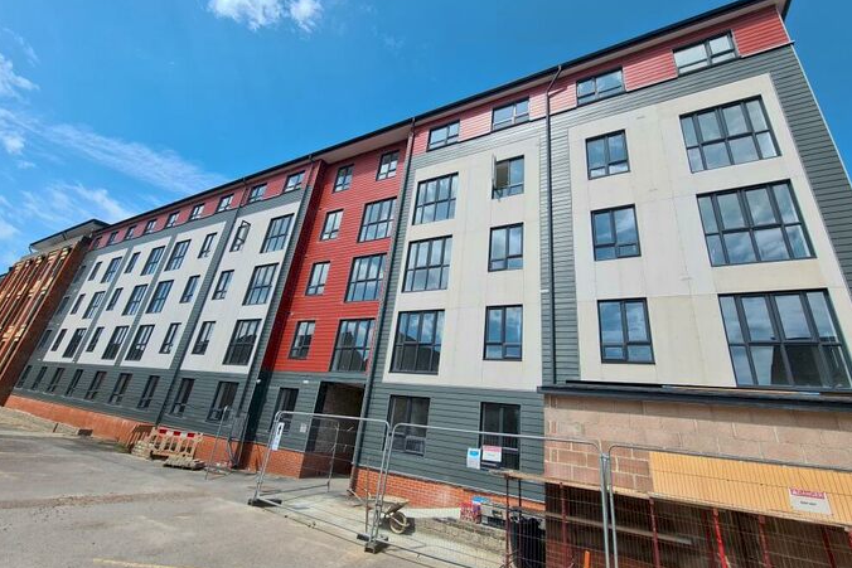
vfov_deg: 81.2
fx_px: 331
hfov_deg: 104.2
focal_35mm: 14
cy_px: 279
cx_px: 413
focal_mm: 2.2
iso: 50
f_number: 2.2
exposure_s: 1/1504
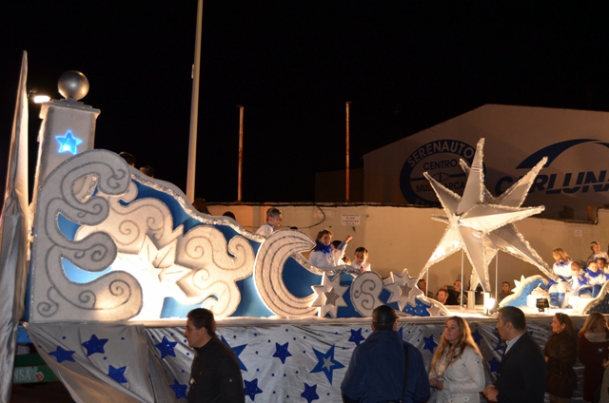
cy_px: 202
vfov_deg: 39.8
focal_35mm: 33
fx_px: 557
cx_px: 304
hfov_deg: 57.3
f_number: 3.5
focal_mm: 22
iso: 720
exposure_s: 1/60
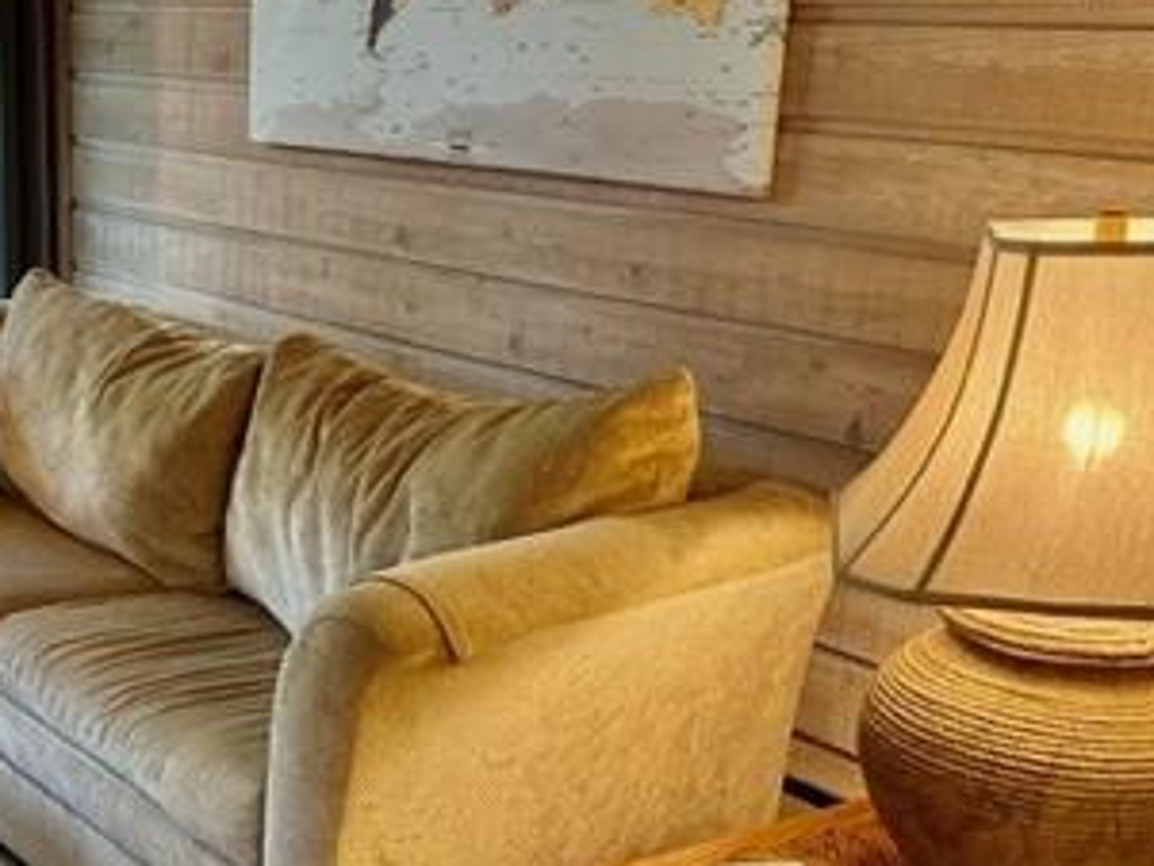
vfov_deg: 28.5
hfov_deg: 36.4
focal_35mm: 51
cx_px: 257
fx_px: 1701
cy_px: 533
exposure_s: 1/60
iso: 250
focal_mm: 6.86
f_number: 1.78
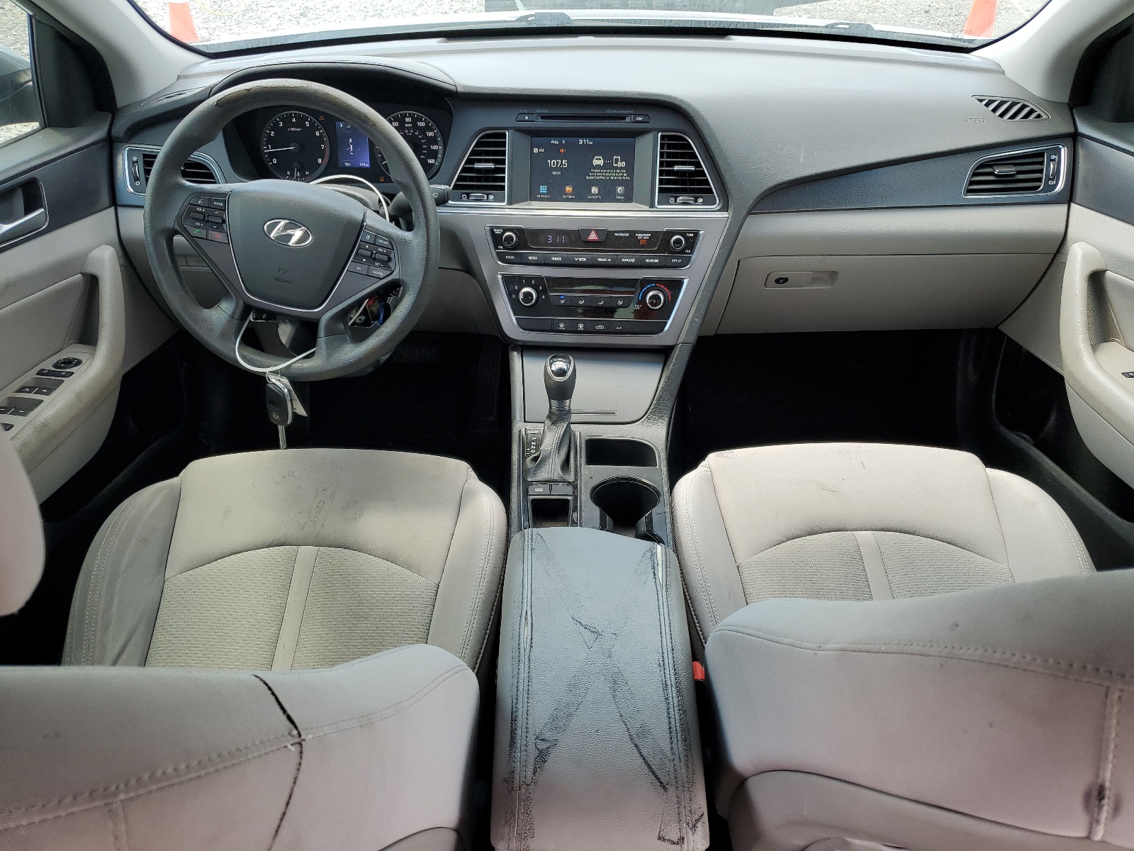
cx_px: 567
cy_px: 426
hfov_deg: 67.3
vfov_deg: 53.1
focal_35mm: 26
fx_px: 852
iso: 50
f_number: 1.5
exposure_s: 1/222
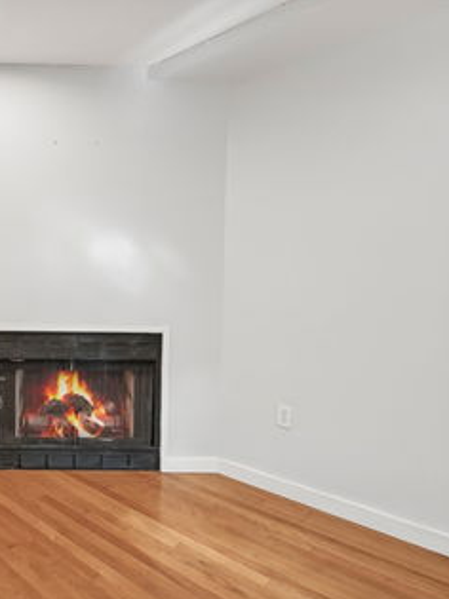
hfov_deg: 54.2
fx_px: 393
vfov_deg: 74.6
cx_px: 72
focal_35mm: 23
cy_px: 302
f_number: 8
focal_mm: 15.5
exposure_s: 1/6
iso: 400
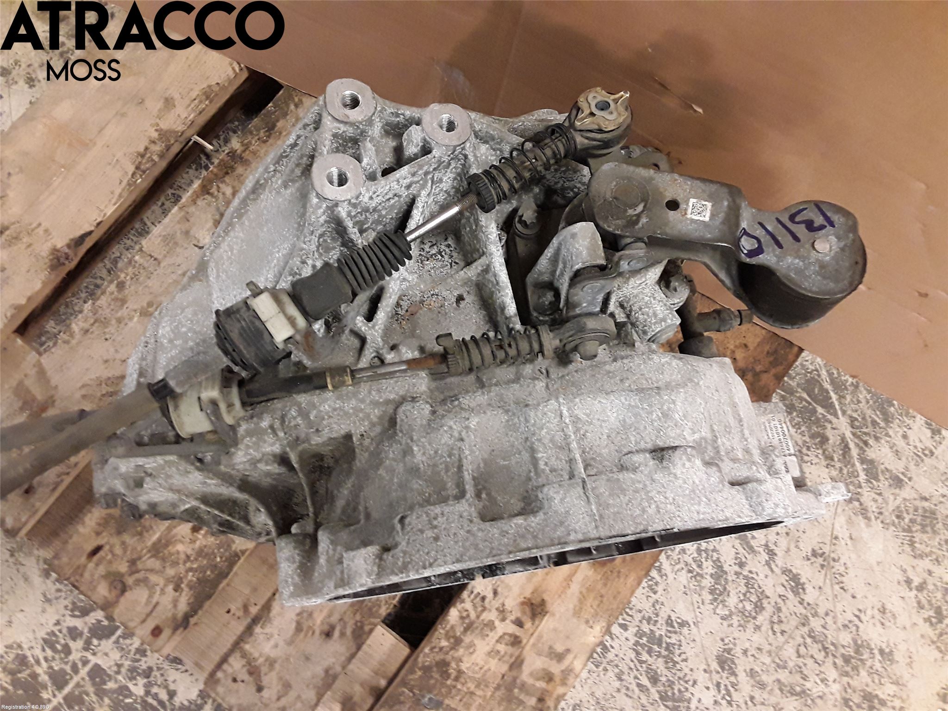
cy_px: 356
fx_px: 767
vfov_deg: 49.7
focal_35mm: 28
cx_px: 474
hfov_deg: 63.4
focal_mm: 2.91
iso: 200
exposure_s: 1/33
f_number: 1.9
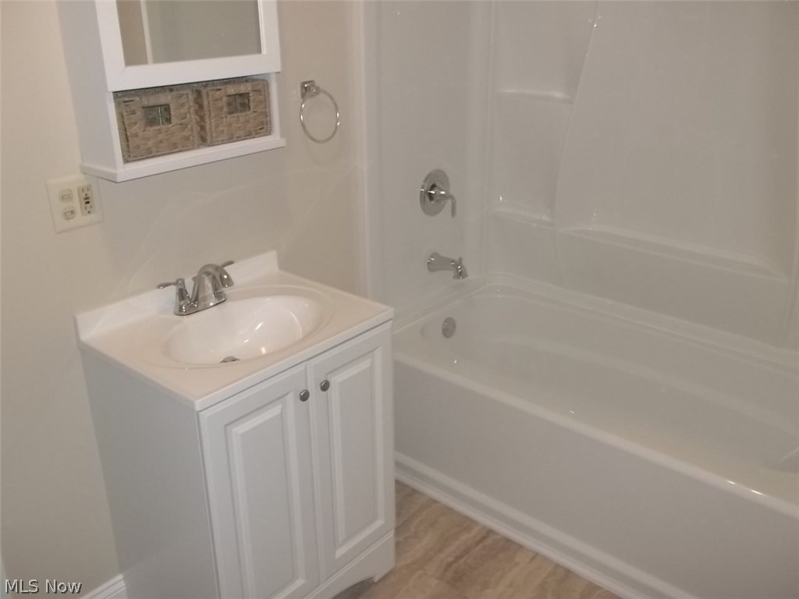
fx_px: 762
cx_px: 400
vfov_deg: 42.9
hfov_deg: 55.4
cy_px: 300
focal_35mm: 33
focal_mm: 5.9
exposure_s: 1/30
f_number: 3.3
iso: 160
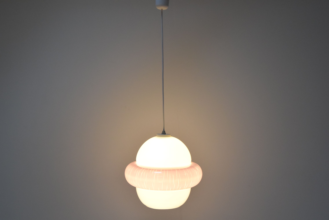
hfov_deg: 53.1
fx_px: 329
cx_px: 164
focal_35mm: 36
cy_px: 110
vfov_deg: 36.9
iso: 1600
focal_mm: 24
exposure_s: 1/100
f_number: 7.1
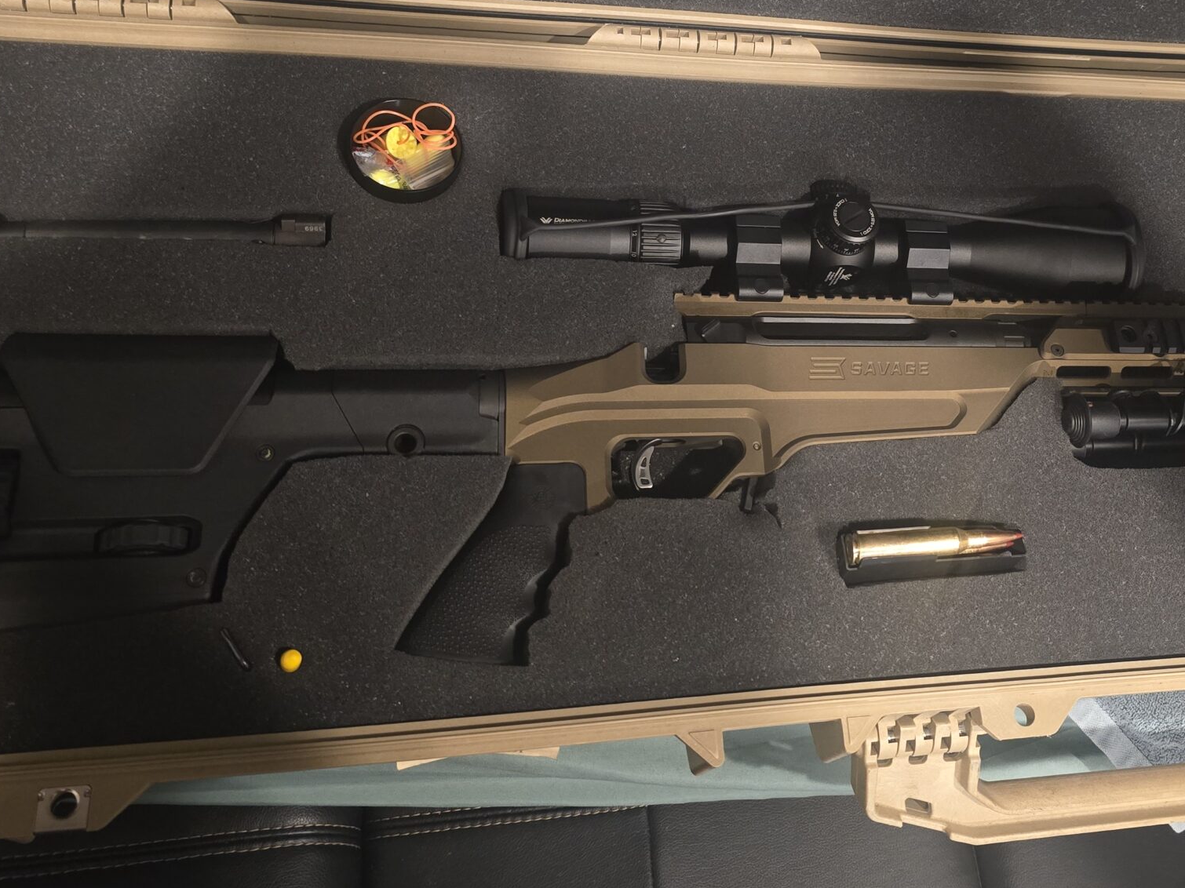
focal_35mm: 39
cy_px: 280
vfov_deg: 36.3
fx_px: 1335
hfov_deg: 47.0
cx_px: 808
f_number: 1.7
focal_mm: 6.3
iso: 1250
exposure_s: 1/24
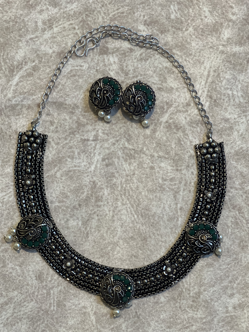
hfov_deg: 19.1
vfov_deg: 25.3
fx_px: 739
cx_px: 124
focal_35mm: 77
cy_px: 166
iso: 400
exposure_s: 1/33
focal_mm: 9
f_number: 2.8
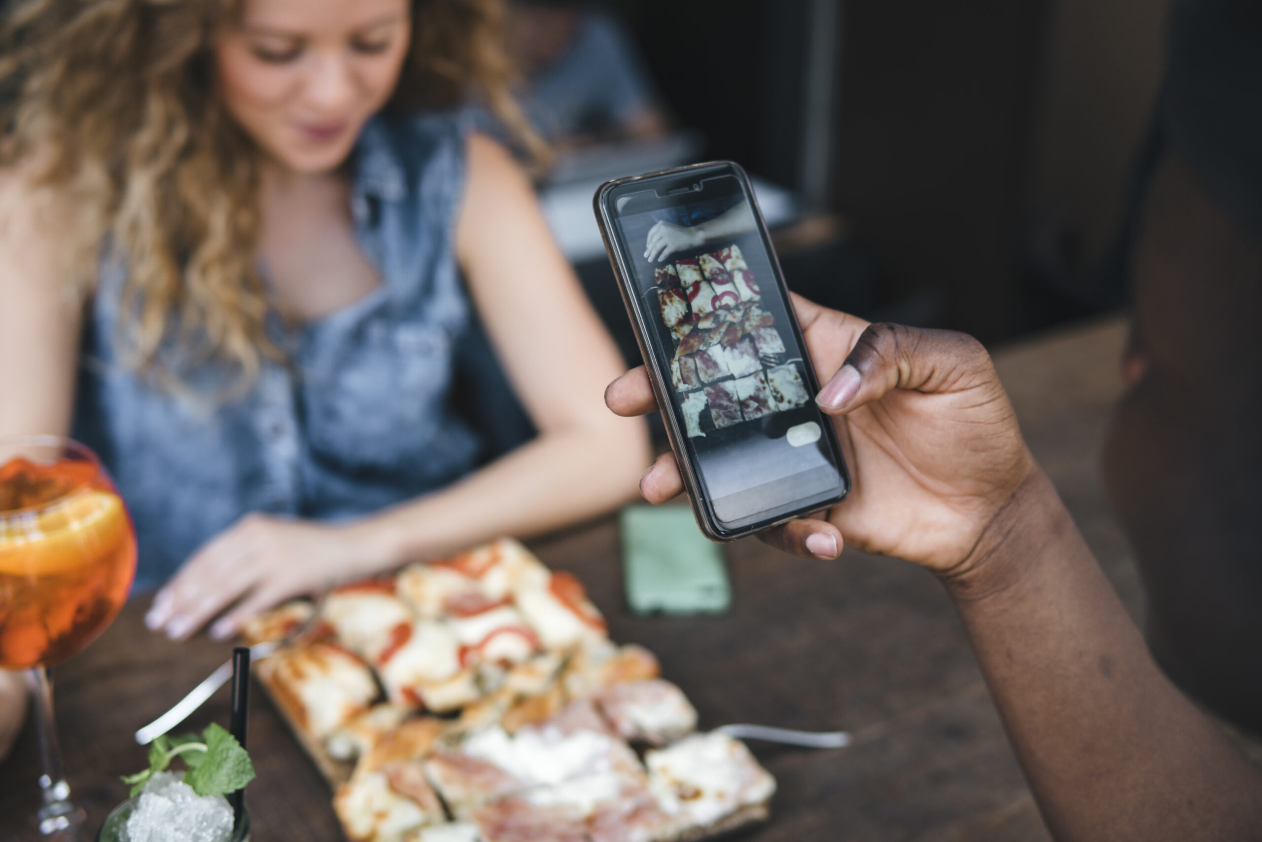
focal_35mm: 45
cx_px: 631
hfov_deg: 43.6
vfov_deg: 29.9
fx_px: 1577
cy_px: 421
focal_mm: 30
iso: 100
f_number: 2
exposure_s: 1/250
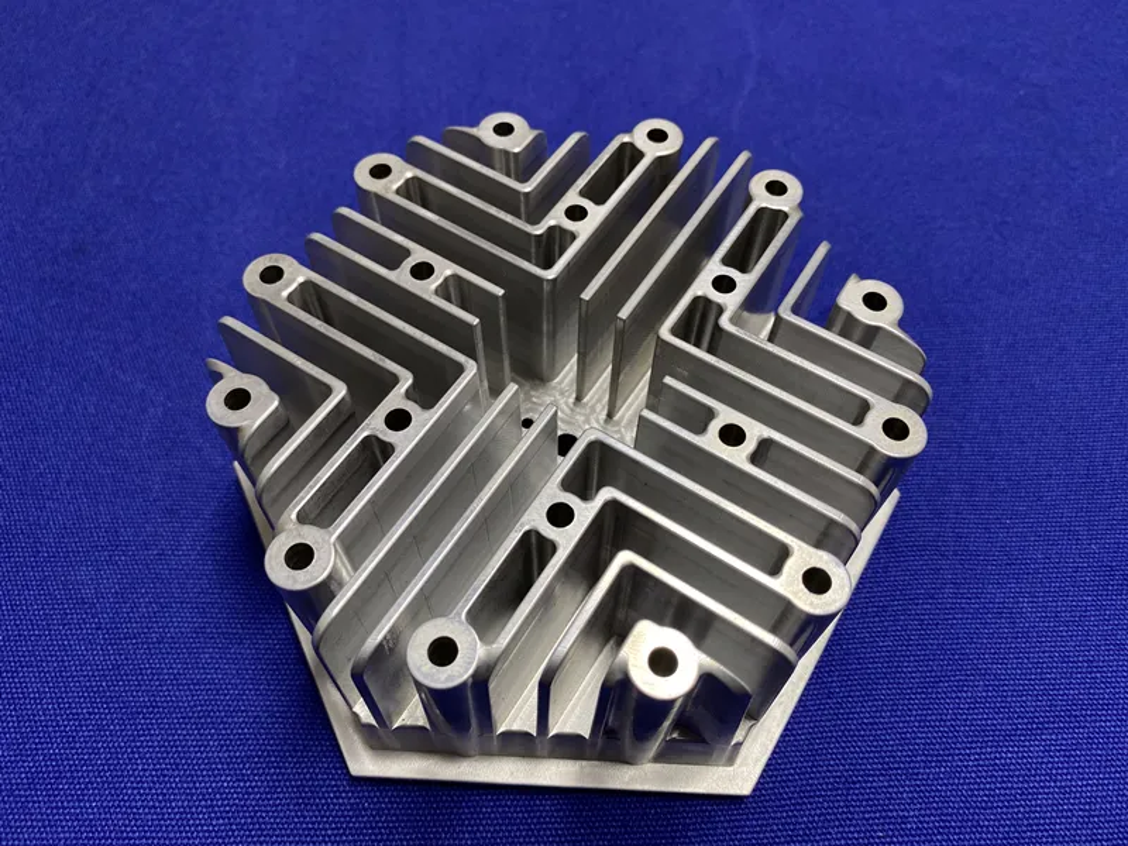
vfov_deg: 51.4
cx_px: 564
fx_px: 880
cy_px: 423
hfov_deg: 65.3
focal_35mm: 27
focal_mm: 1.76
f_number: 2.2
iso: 250
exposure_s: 1/40
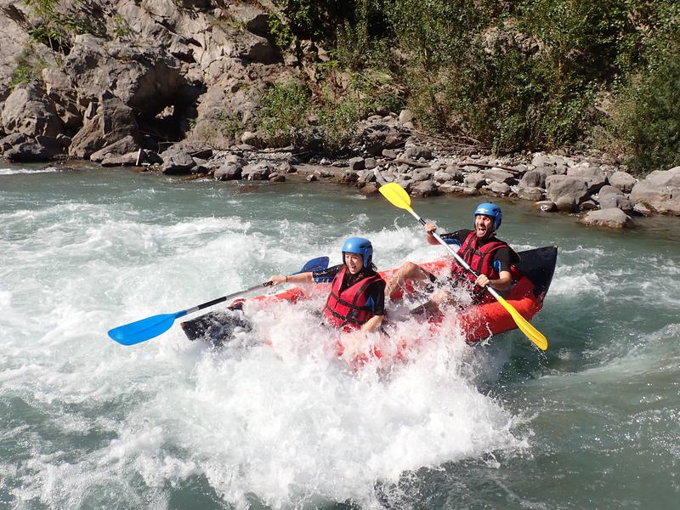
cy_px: 255
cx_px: 340
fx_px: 491
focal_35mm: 25
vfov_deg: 54.9
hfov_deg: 69.4
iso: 320
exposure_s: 1/500
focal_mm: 4.5
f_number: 8
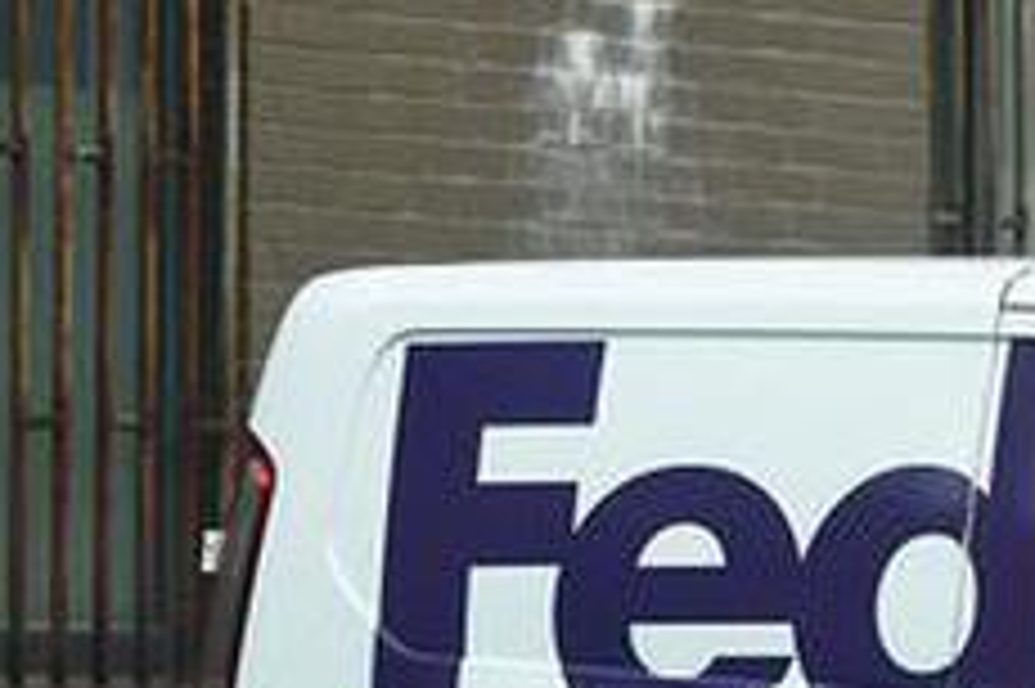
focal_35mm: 375
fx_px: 10773
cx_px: 1341
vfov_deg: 3.7
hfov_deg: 5.5
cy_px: 490
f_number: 6.3
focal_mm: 135
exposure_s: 1/200
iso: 100
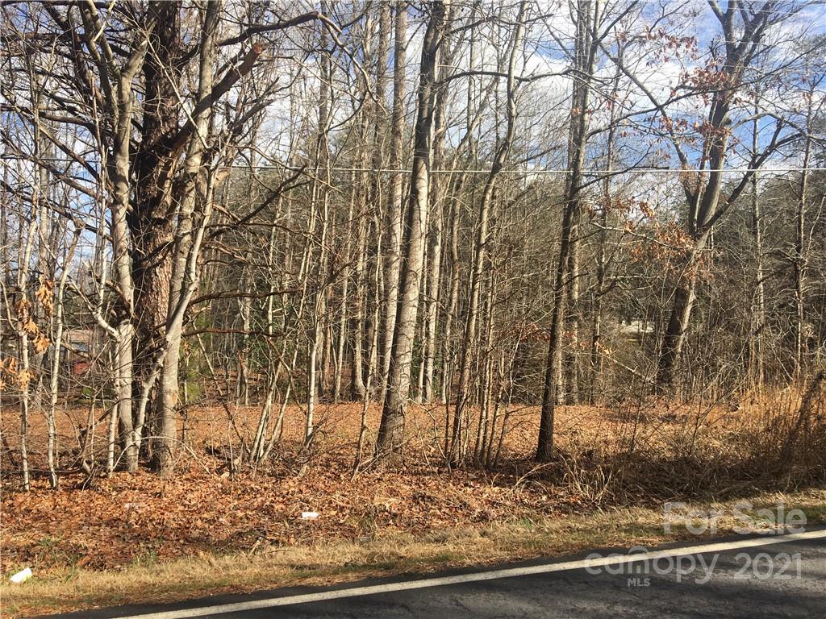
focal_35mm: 29
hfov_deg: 61.7
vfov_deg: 48.2
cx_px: 413
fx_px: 692
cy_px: 310
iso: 25
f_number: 2.2
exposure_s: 1/777
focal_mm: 4.15
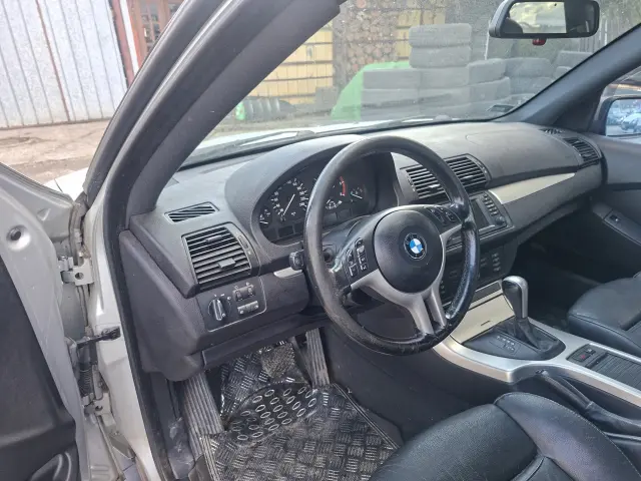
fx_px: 426
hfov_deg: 73.9
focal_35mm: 23
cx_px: 320
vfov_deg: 58.9
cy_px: 240
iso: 64
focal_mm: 5.54
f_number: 1.8
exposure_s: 1/100
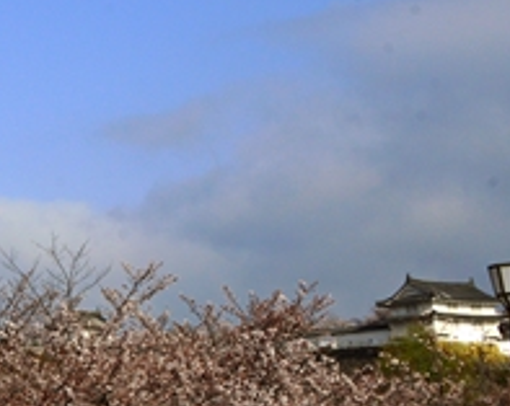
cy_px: 220
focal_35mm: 107
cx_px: -422
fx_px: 1613
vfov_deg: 14.4
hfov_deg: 15.4
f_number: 14
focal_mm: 28
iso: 400
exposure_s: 1/800
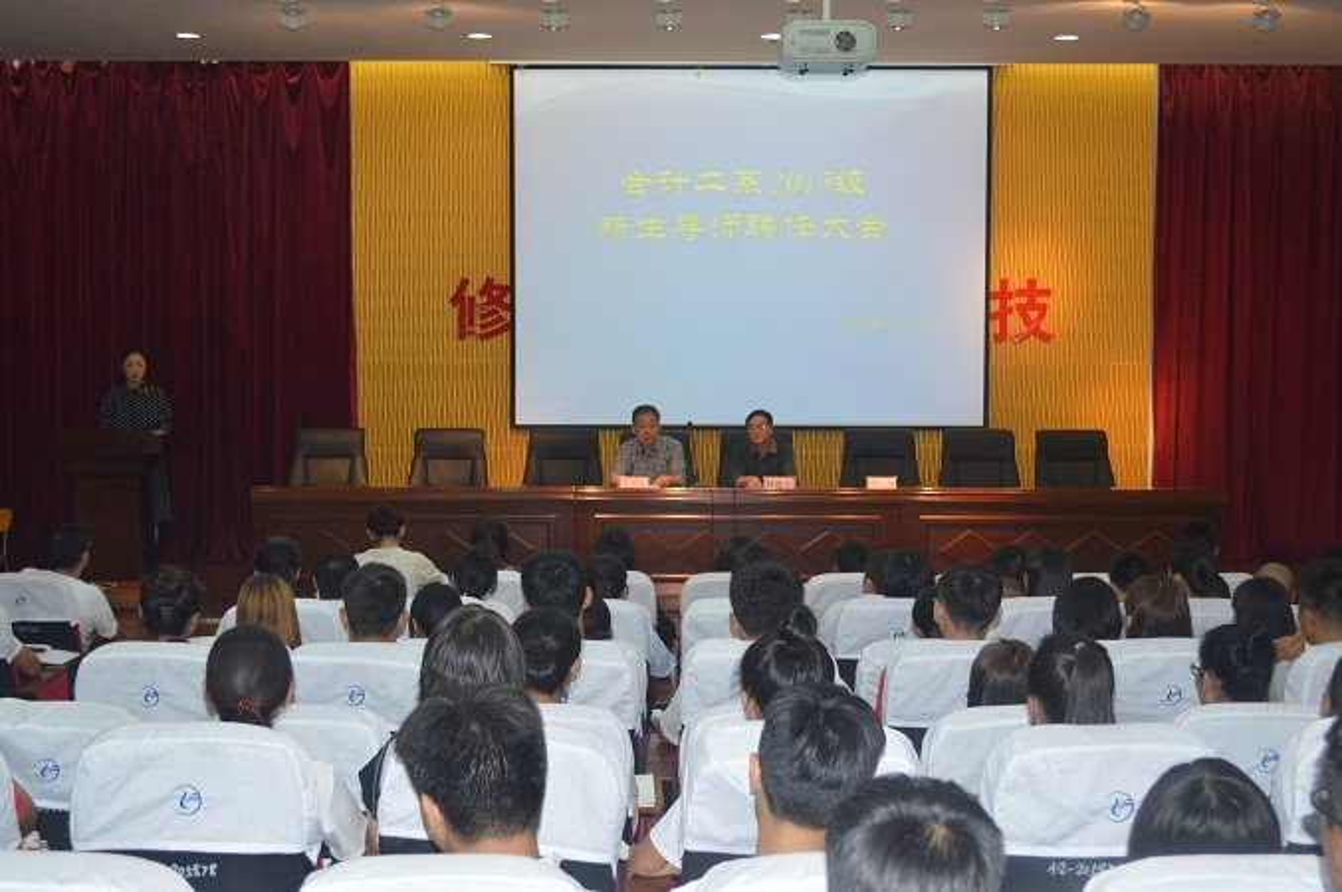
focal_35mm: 51
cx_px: 671
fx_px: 1899
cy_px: 446
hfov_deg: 38.9
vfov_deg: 26.4
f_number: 5
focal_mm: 34
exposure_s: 1/60
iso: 1250
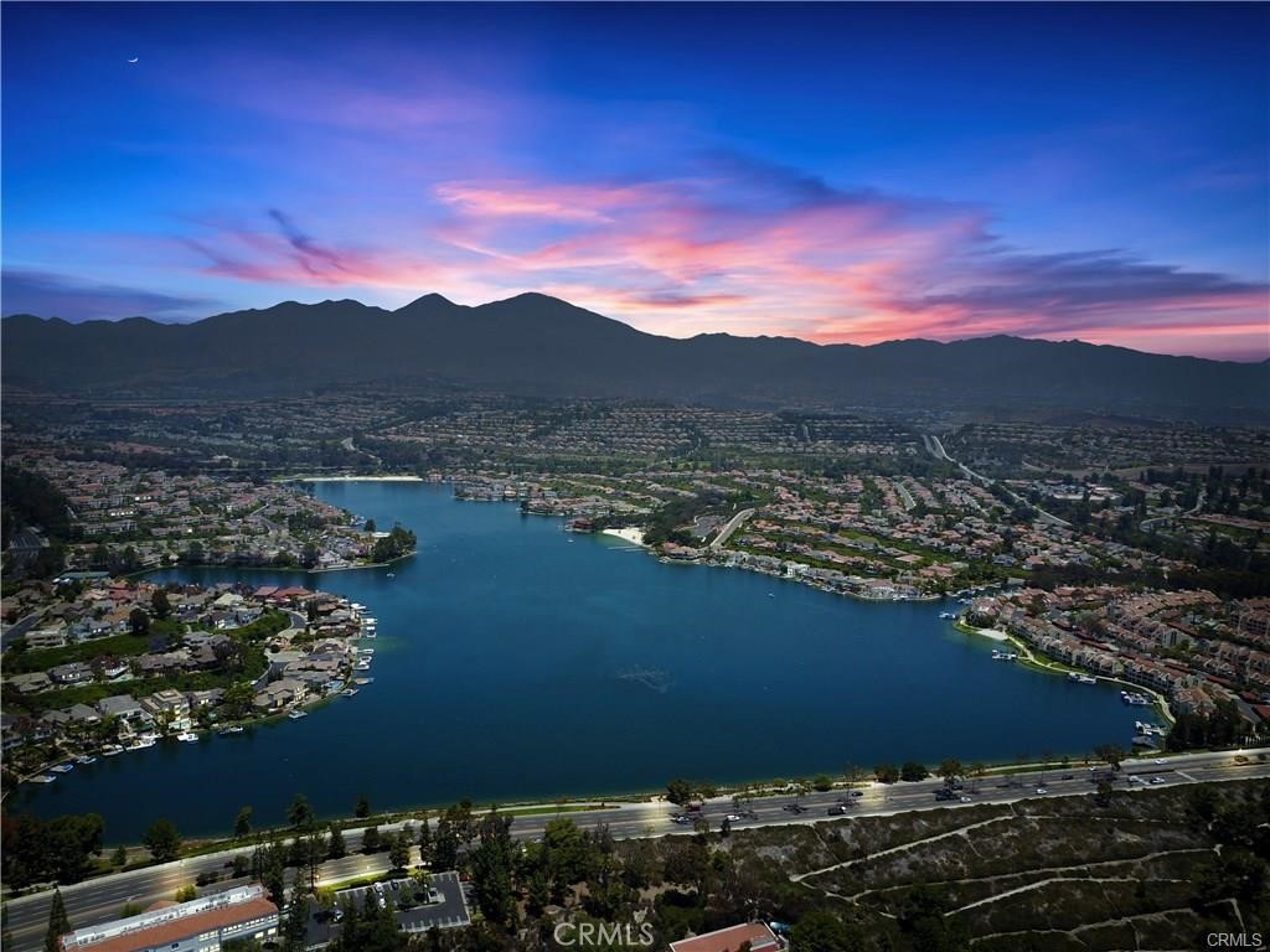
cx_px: 635
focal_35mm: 26
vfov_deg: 53.1
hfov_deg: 67.3
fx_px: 954
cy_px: 476
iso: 100
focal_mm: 4.73
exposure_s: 1/422
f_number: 2.2
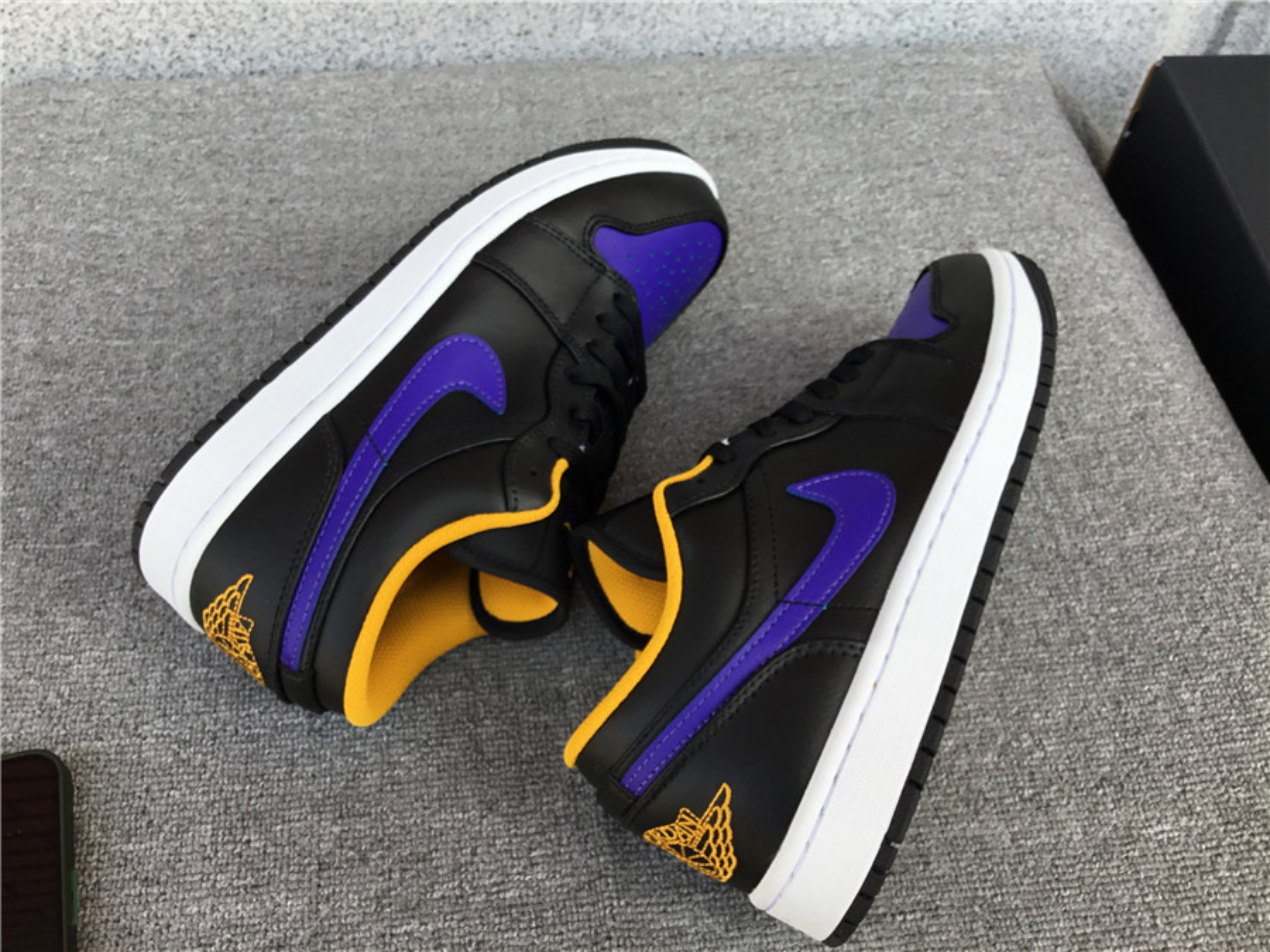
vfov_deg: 45.4
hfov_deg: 58.4
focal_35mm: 31
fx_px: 1137
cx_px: 635
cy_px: 476
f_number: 2.4
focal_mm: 3.3
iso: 25
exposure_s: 1/186
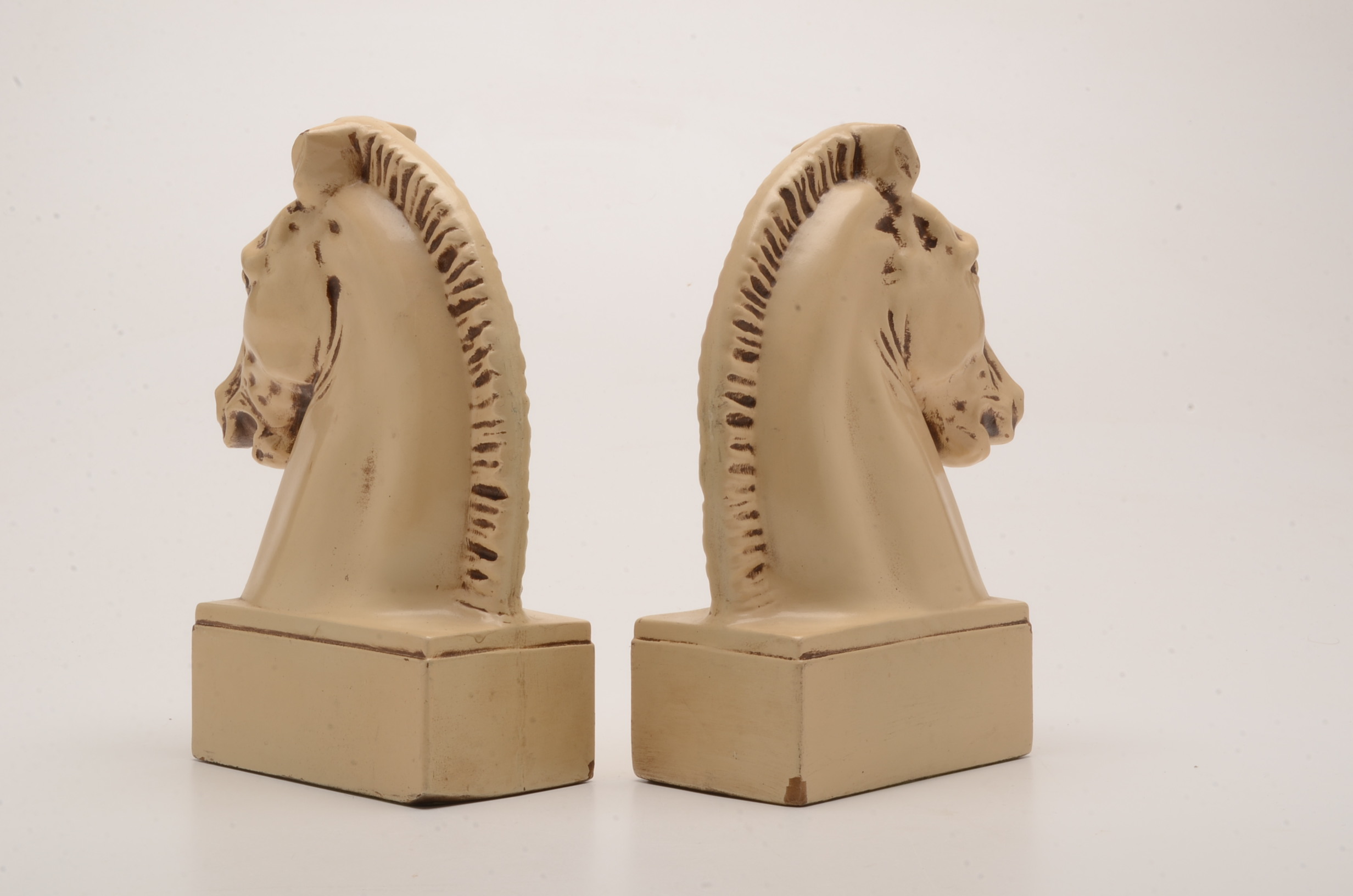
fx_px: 2250
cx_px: 676
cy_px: 448
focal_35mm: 60
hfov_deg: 33.5
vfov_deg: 22.5
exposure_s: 1/160
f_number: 32
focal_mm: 40
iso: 100
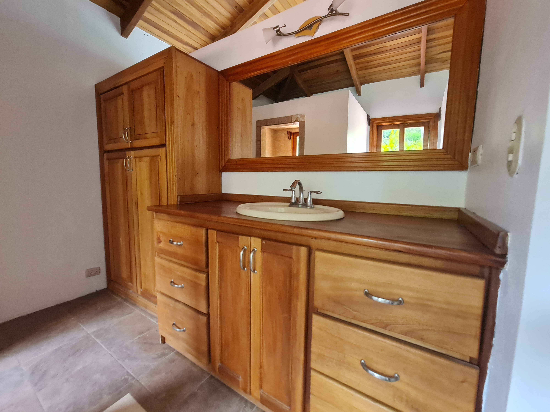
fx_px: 207
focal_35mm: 13
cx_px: 275
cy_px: 206
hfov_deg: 106.2
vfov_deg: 89.9
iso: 500
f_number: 2.2
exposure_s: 1/30
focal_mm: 2.2
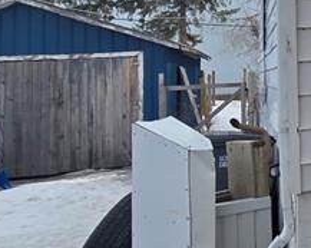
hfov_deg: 22.1
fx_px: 552
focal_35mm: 60
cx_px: 532
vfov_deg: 24.5
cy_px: 19
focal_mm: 2.2
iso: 50
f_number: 2.2
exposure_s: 1/1619
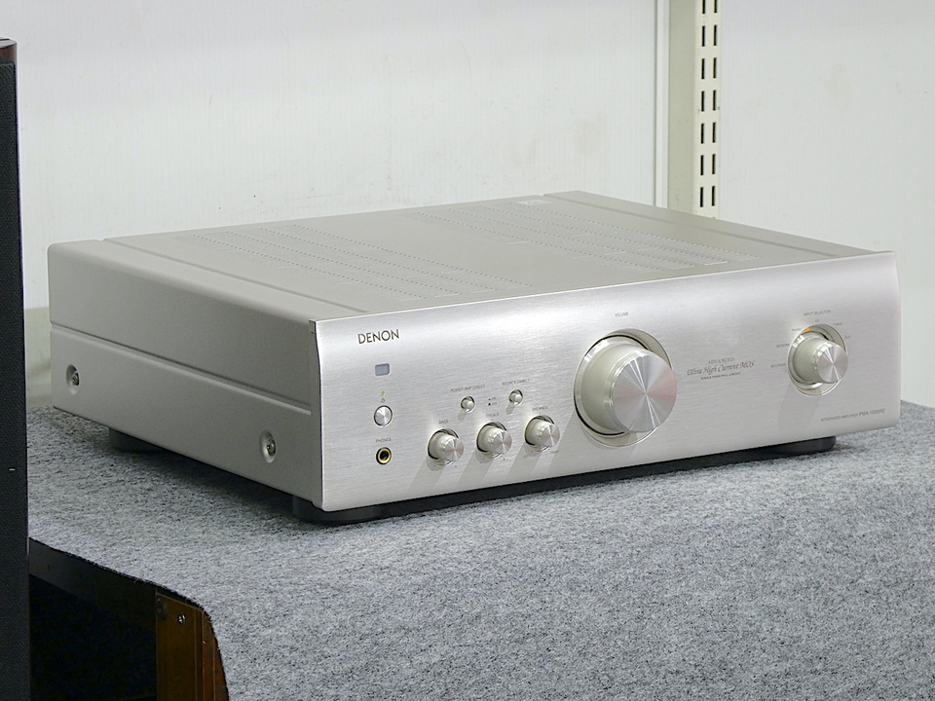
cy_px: 350
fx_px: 3646
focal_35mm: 135
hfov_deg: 14.6
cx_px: 468
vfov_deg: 11.0
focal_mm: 24.2
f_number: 5.3
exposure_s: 1/8
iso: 200
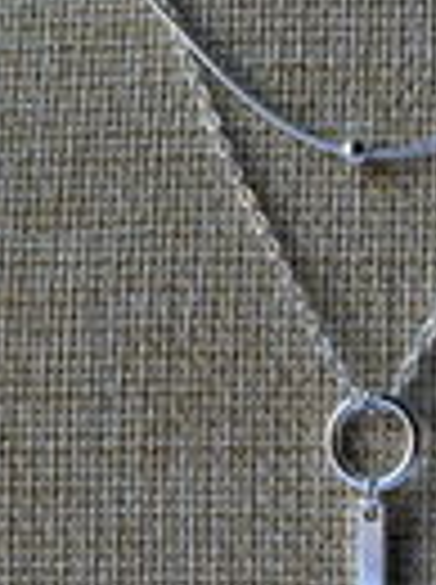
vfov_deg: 18.4
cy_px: 277
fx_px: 1803
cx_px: 373
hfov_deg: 13.7
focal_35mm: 107
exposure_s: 1/121
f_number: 1.6
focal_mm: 4.2
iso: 40
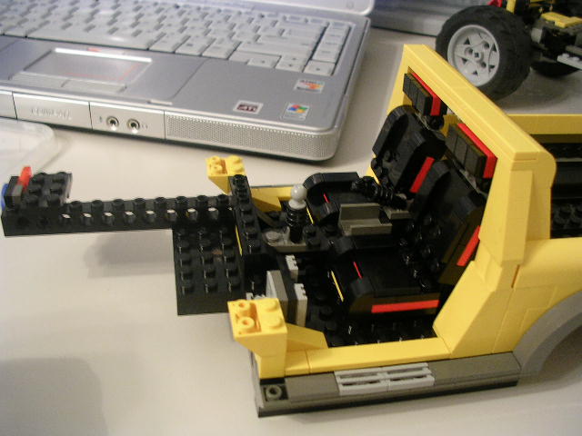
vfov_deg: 37.7
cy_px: 218
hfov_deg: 49.0
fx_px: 639
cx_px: 291
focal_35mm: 38
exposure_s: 1/5.9
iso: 95
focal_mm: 5.8
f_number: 2.8
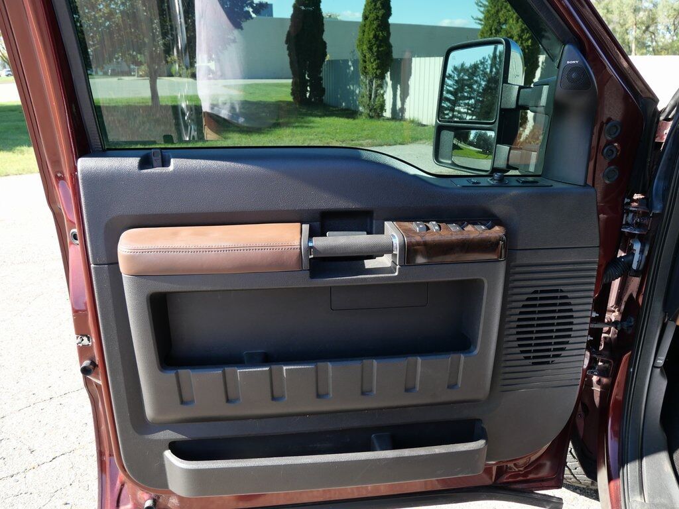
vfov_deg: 56.8
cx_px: 340
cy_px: 254
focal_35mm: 24
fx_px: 471
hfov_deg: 71.6
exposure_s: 1/160
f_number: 4.5
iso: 200
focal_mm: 12
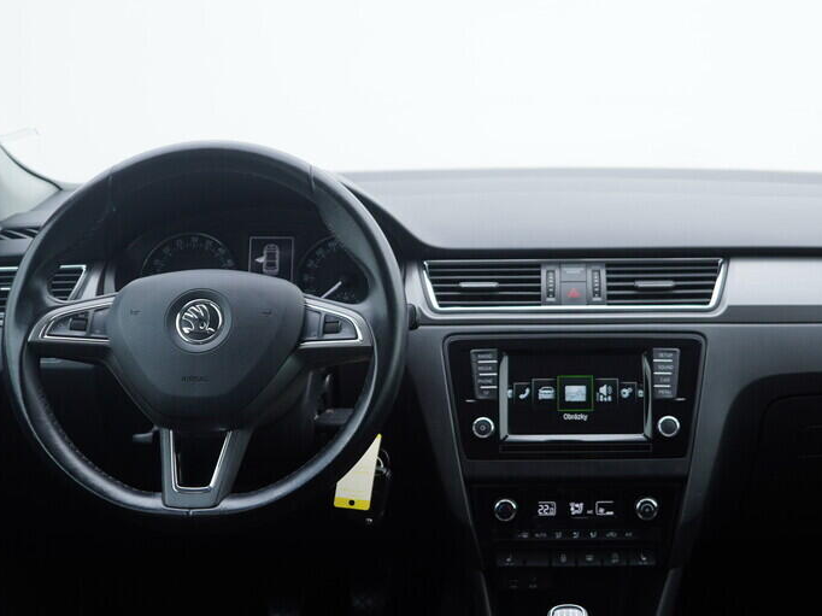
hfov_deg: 36.3
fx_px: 1234
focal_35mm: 52
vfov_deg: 27.9
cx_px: 566
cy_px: 372
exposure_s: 1/40
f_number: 2.8
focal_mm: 24
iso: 125
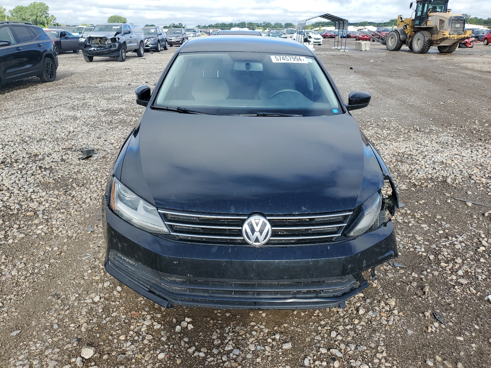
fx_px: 369
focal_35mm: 26
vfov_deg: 53.1
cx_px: 246
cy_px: 184
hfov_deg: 67.3
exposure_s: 1/1429
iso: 50
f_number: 1.5
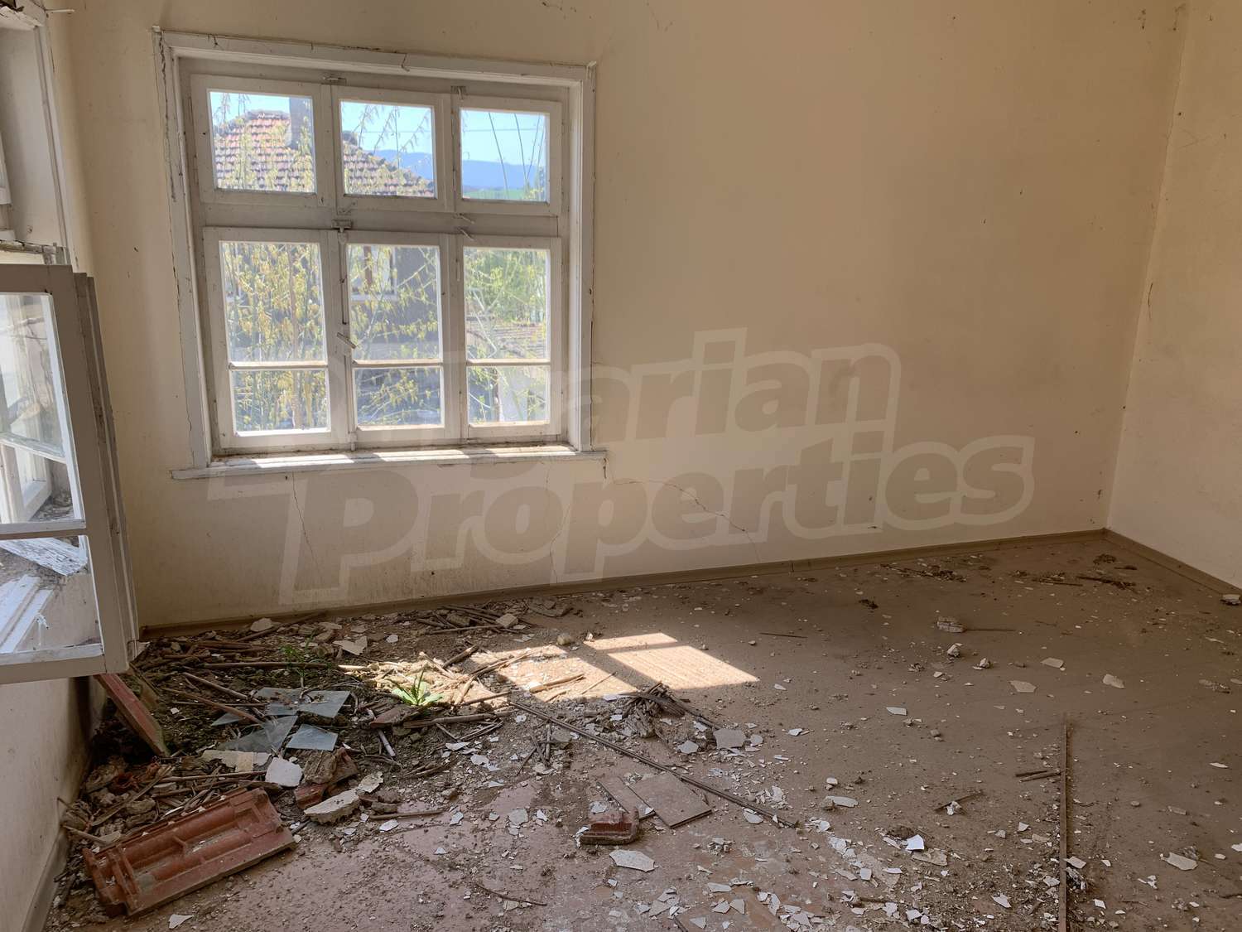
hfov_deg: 67.3
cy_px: 466
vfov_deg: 53.1
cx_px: 621
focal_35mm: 26
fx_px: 933
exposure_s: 1/325
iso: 25
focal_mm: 4.25
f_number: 1.8
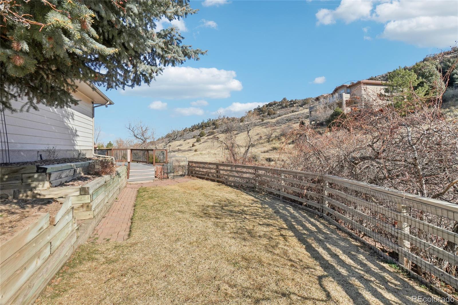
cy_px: 152
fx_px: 191
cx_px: 229
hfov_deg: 100.4
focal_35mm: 15
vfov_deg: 77.3
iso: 400
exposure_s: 1/1250
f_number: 8
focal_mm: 10
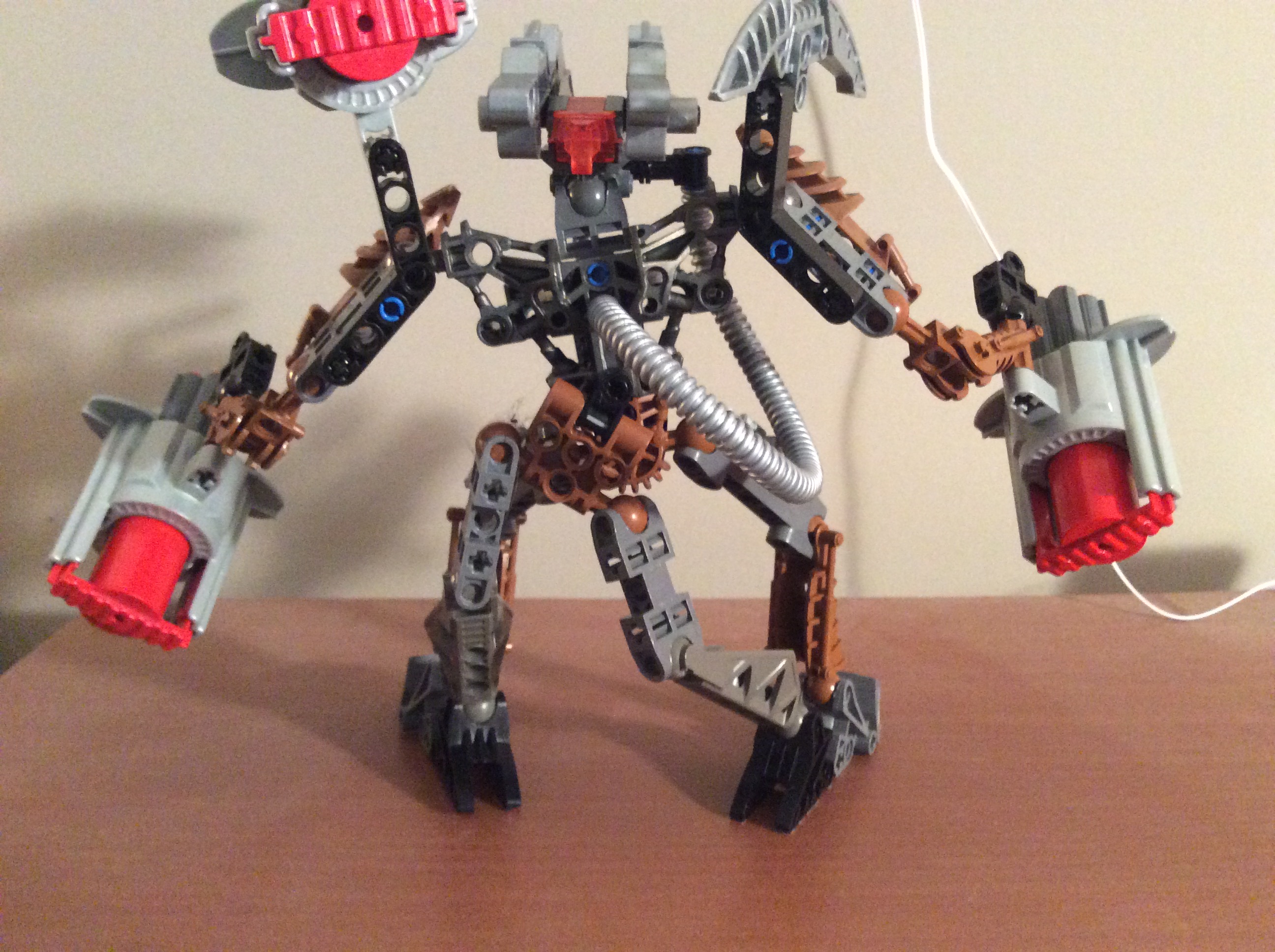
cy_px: 476
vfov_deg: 44.1
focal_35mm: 32
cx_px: 638
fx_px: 1177
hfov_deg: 56.9
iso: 320
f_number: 2.4
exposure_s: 1/15
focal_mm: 3.3
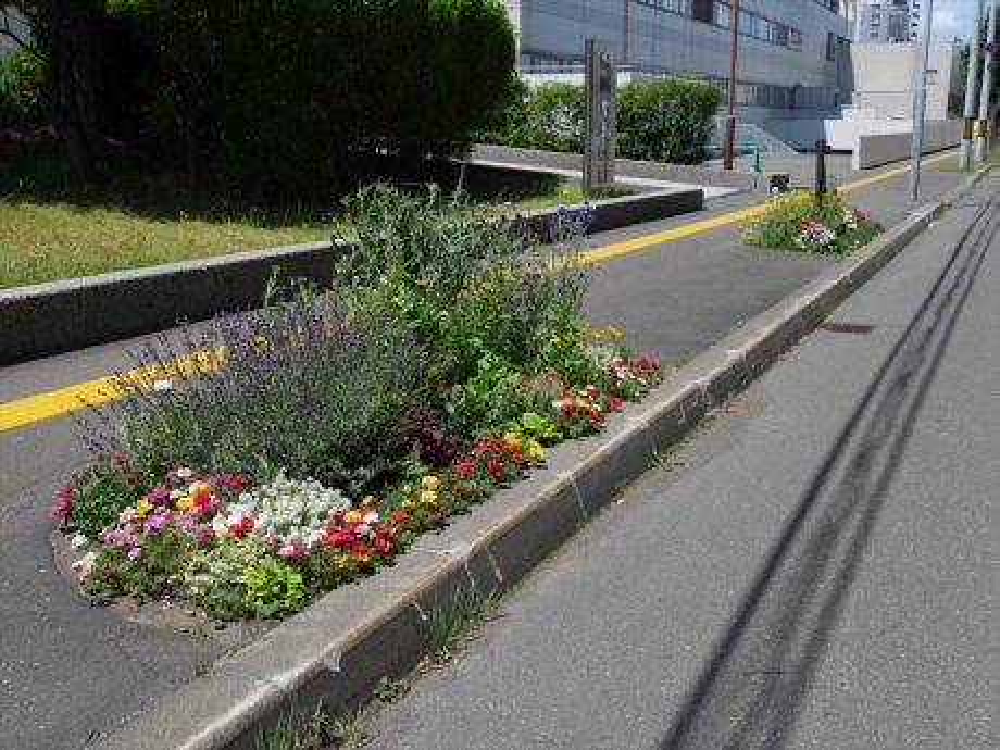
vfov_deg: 36.0
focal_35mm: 40
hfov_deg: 46.8
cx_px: 500
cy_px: 375
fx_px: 1156
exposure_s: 1/1000
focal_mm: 20
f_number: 5.6
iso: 200
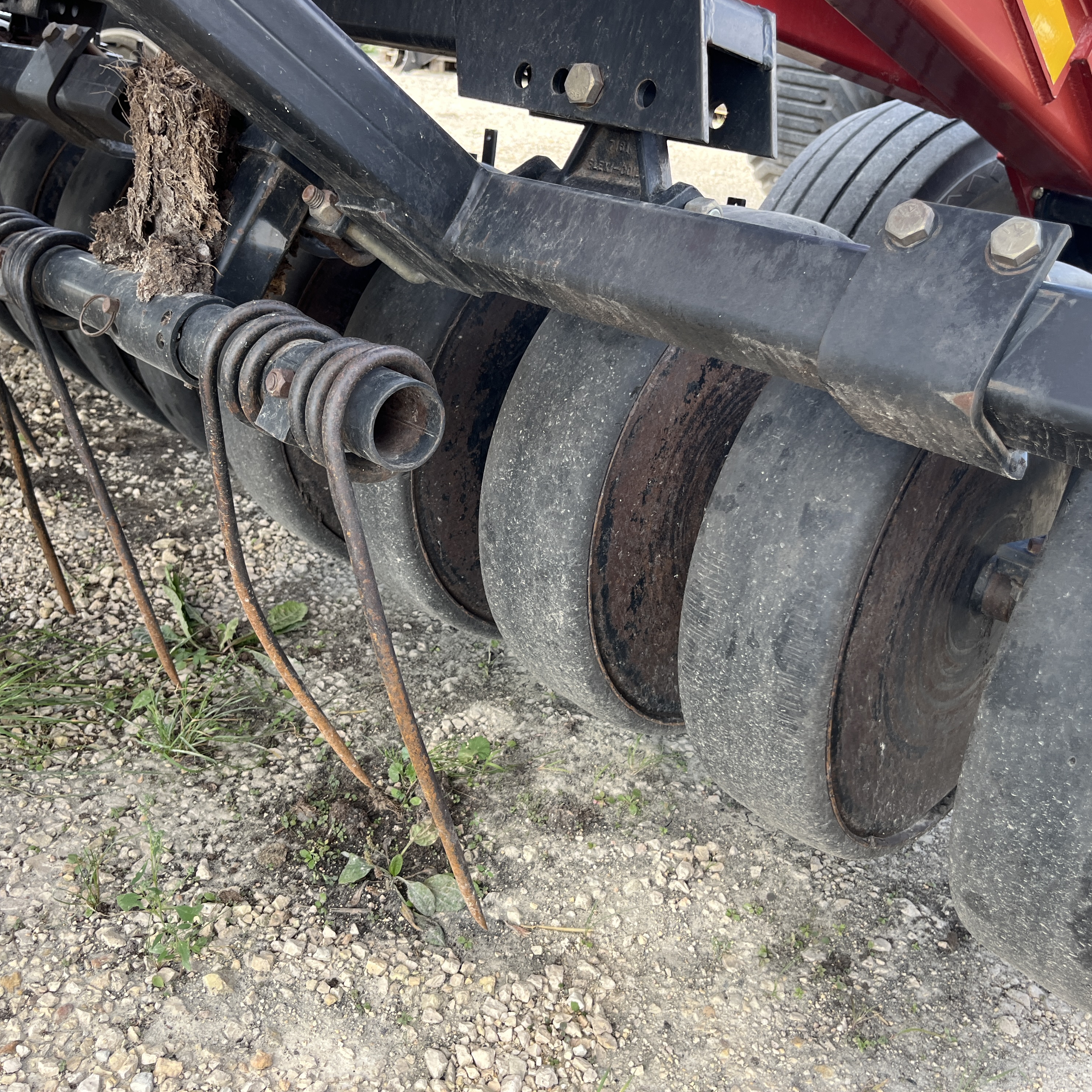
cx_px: 545
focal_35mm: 31
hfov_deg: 52.5
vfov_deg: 52.5
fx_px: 1106
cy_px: 548
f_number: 1.6
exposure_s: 1/139
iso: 32
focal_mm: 5.1
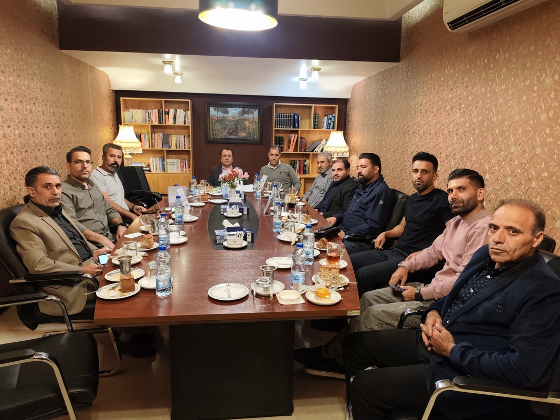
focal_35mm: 23
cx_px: 280
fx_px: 372
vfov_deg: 58.9
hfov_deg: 73.9
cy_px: 210
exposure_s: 1/33.3
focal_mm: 6.19
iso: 500
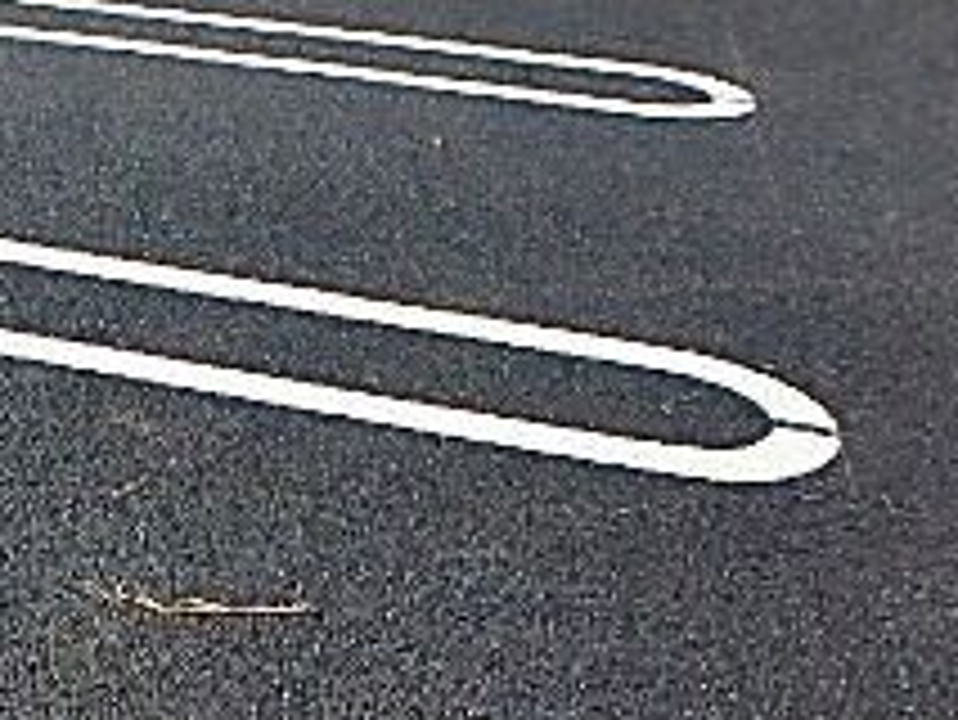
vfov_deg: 23.3
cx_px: -162
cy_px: 428
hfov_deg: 27.4
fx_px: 1745
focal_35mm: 63
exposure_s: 1/800
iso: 125
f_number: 3.5
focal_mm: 3.7
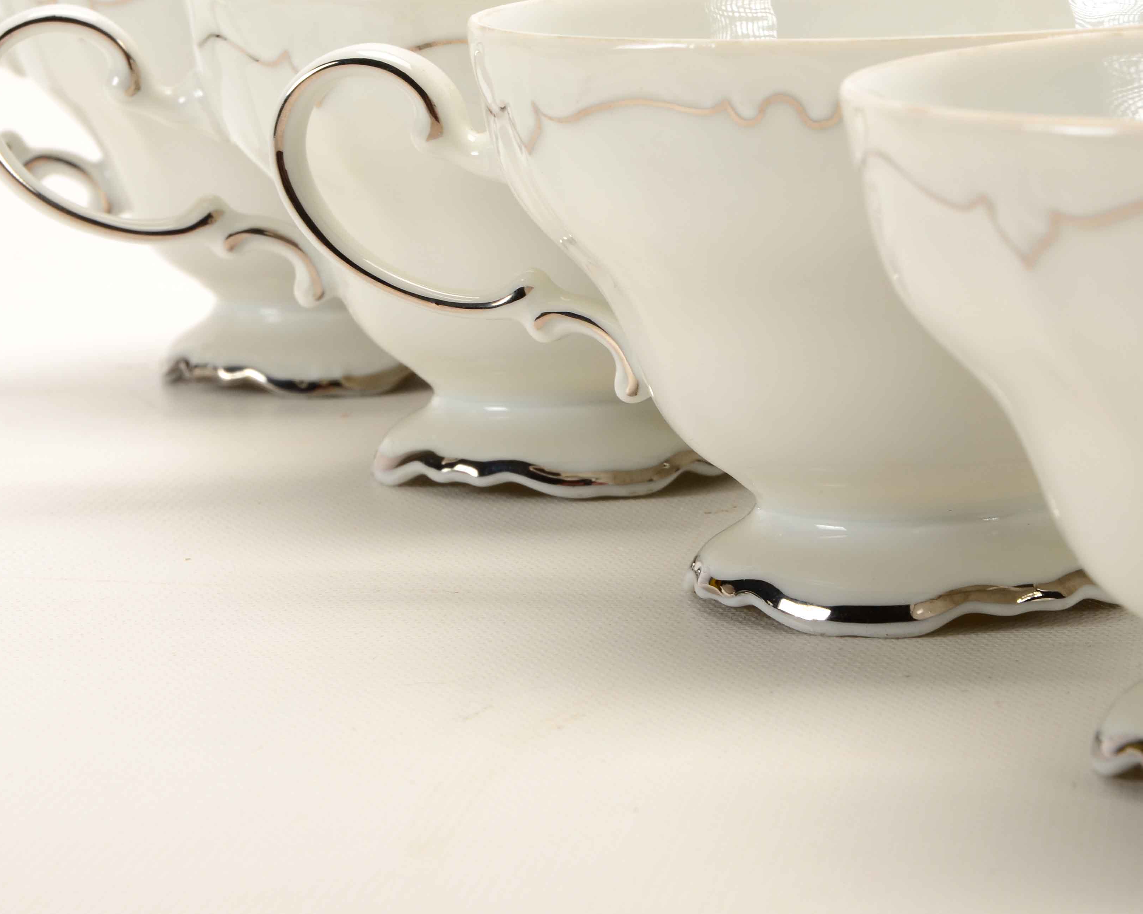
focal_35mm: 161
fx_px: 5437
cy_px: 384
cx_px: 625
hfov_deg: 12.0
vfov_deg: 9.6
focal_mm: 75
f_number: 18
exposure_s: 1/160
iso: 200
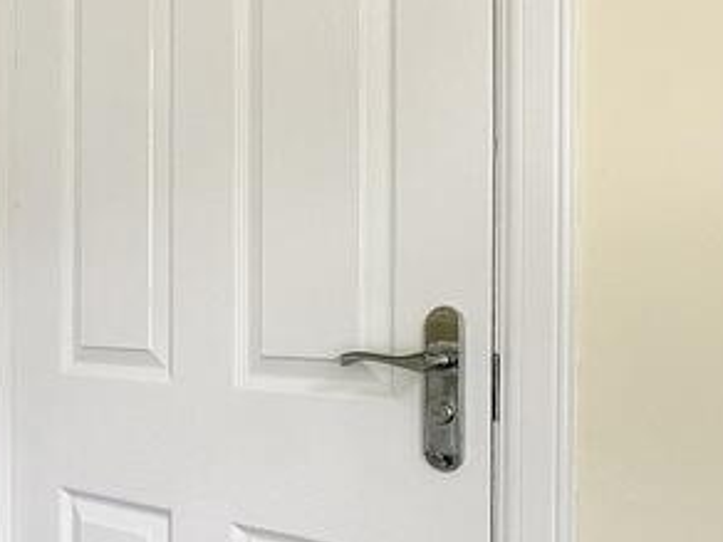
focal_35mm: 48
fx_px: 1003
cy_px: 324
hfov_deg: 34.5
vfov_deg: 30.2
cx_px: -62
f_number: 2.2
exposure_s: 1/100
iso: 64
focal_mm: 2.22
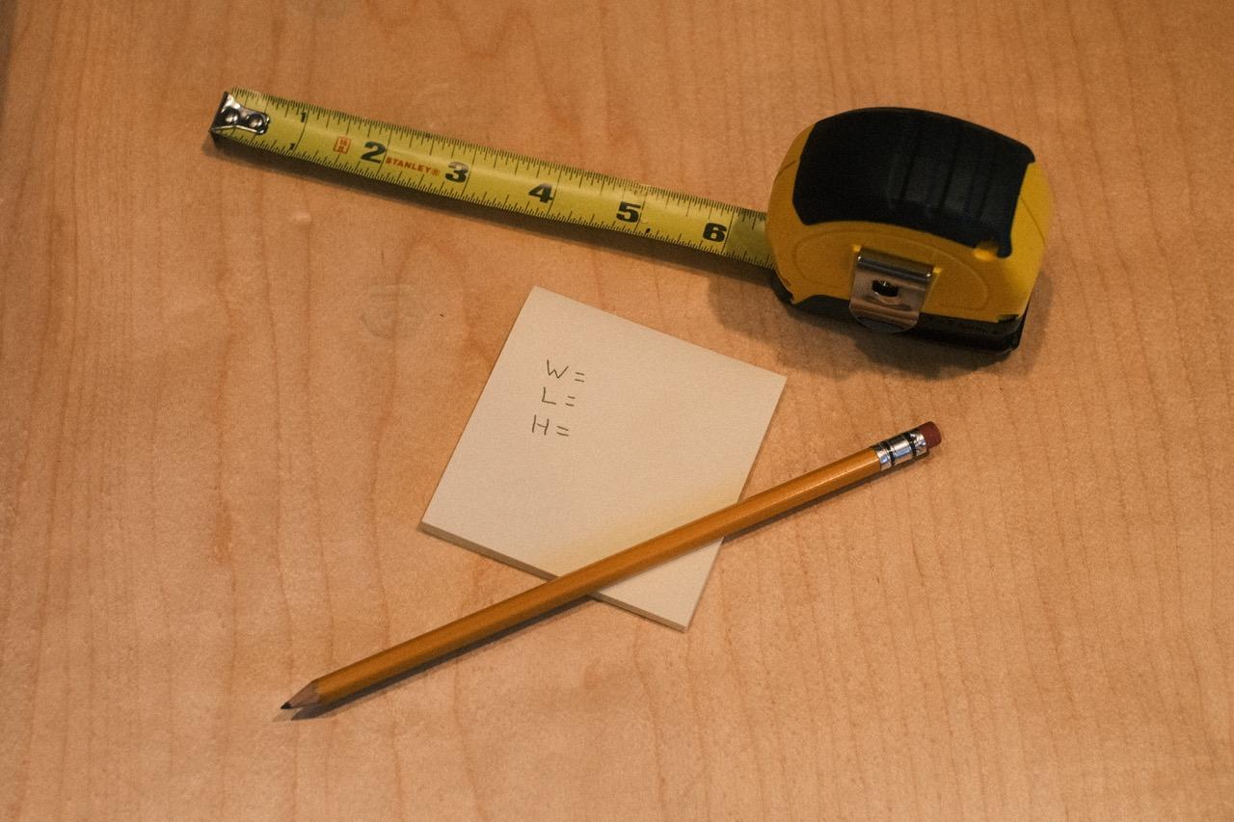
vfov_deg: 25.5
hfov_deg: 37.5
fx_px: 1816
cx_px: 617
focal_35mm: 53
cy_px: 411
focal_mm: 35
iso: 1600
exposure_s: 1/180
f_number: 4
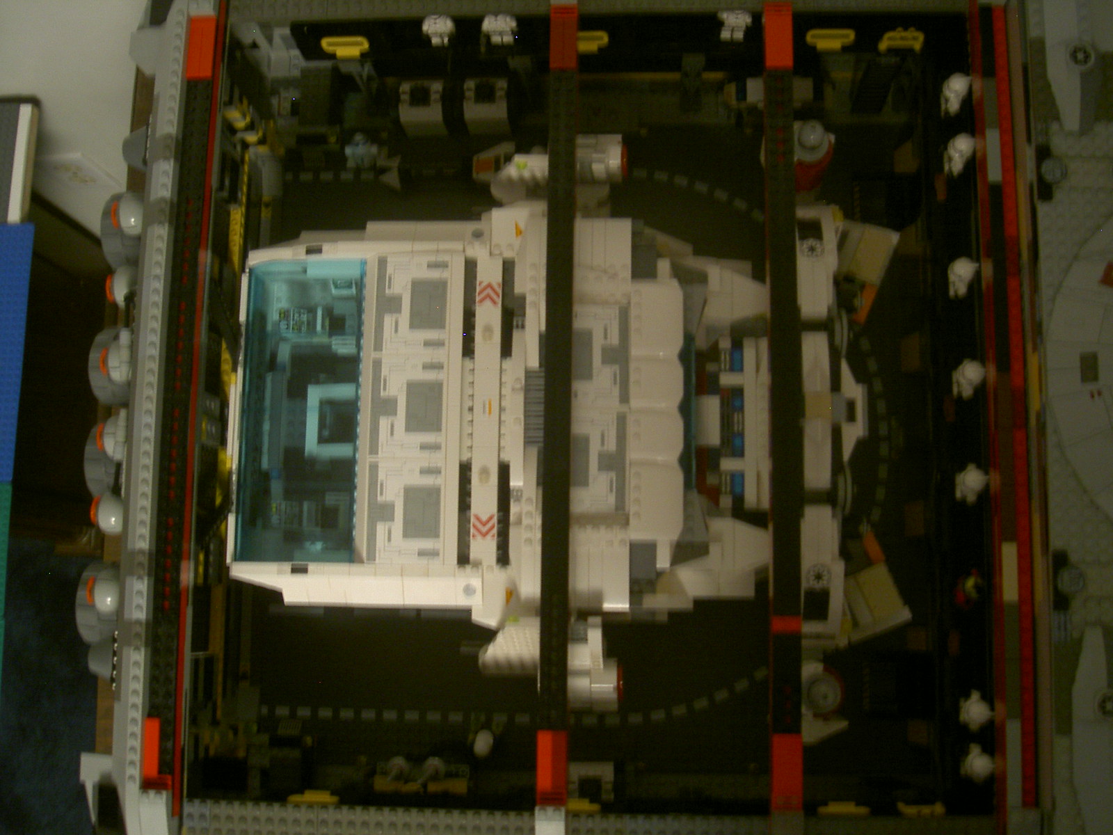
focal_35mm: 39
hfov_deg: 47.9
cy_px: 418
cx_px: 556
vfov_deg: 36.8
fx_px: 1254
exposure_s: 1/8
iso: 100
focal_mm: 8
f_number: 2.8
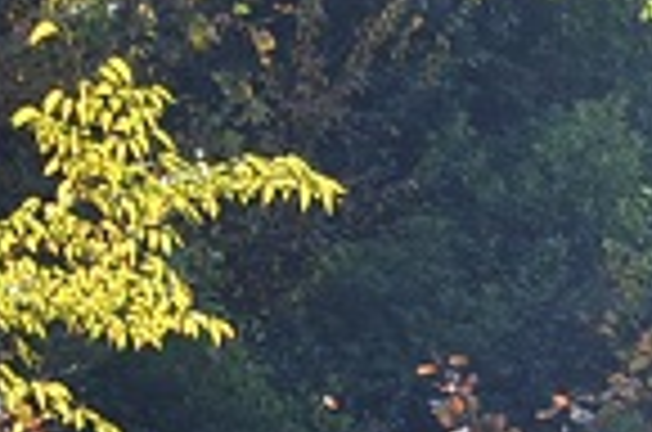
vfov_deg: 0.8
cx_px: 1884
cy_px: 713
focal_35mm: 1768
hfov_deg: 1.2
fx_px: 31950
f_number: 8
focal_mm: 300
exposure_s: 1/250
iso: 400
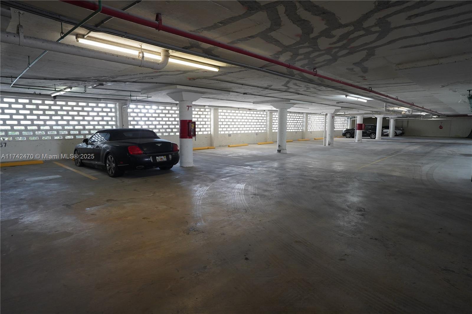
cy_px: 157
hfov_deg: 84.0
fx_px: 262
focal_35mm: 20
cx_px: 236
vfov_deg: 61.9
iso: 1600
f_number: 4
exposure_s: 1/160
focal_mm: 20
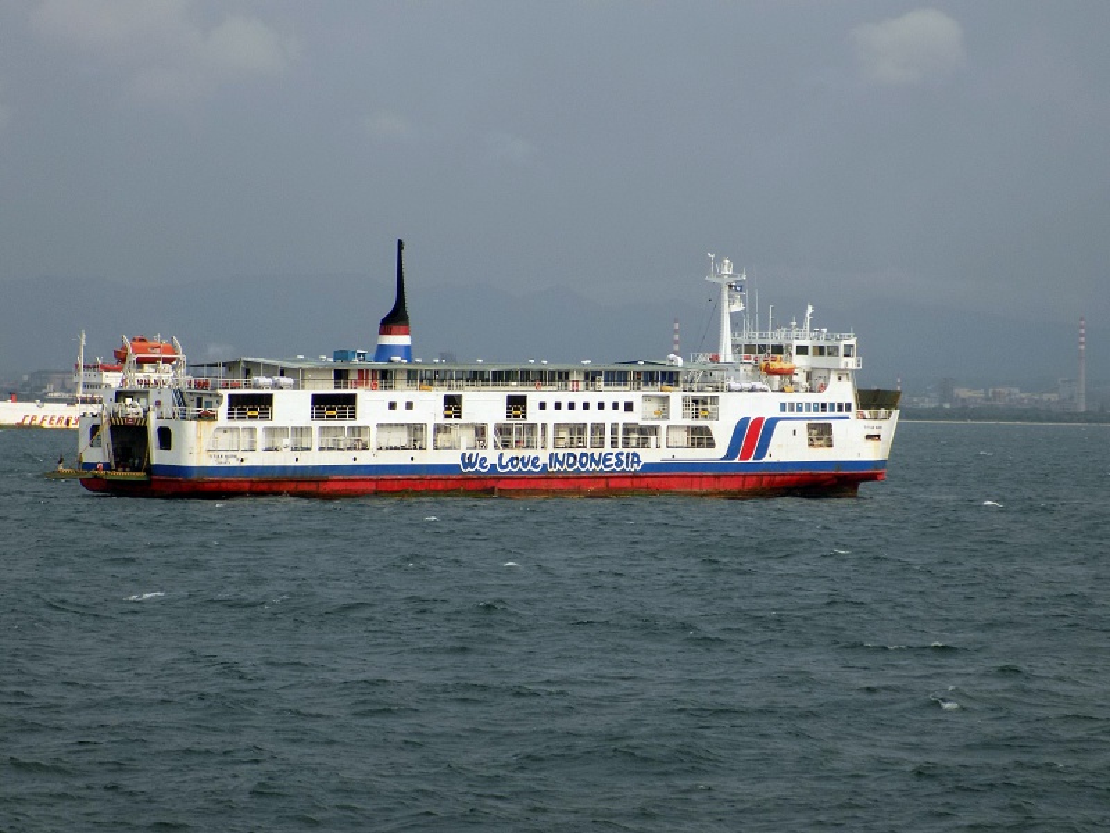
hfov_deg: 12.8
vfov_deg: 9.6
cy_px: 416
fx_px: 4938
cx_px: 555
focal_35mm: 154
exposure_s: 1/320
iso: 80
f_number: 5.2
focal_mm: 27.3
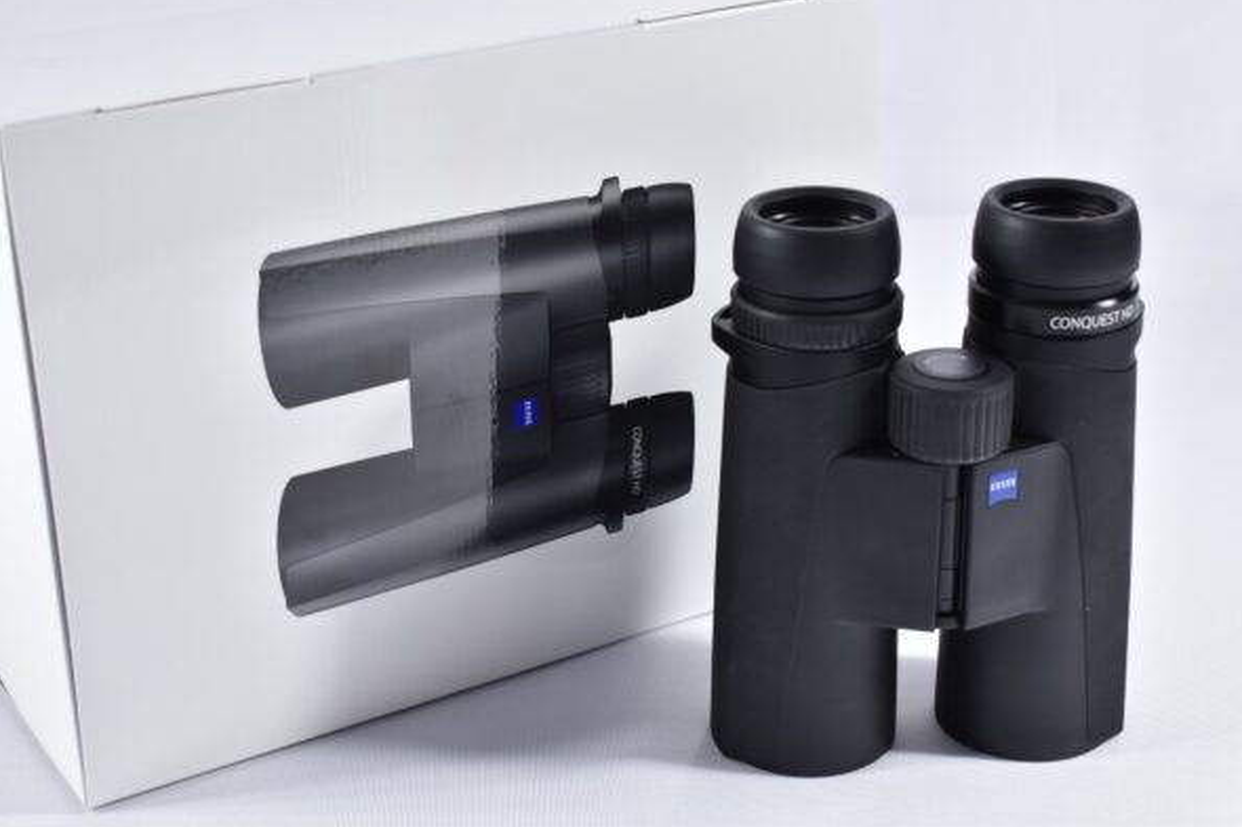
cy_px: 408
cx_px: 629
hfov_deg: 32.9
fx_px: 2104
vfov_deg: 22.2
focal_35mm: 61
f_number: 5
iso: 640
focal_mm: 40
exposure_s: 1/50
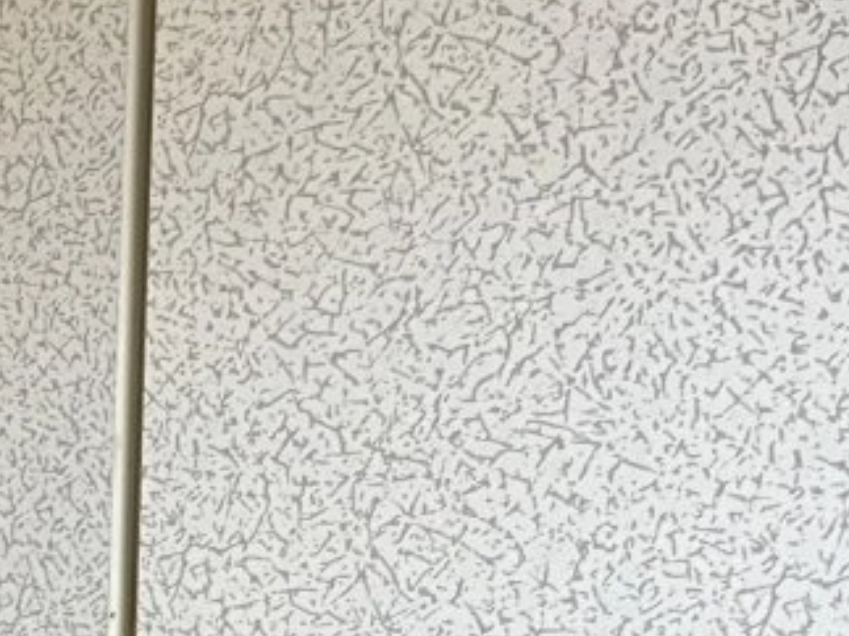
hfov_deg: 16.3
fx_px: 2476
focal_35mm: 101
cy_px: 905
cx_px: -678
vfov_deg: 13.9
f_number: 1.6
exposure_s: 1/50
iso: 500
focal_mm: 5.1
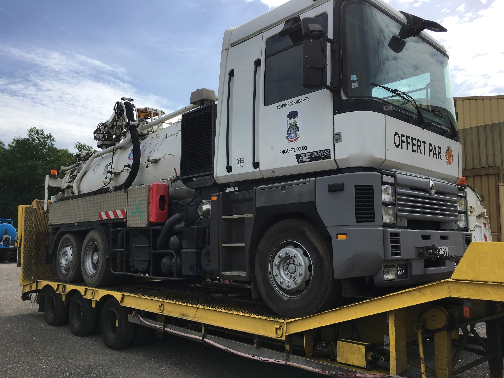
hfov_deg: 61.7
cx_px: 252
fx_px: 422
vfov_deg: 48.2
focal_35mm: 29
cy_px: 189
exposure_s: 1/1972
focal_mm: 4.15
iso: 25
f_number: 2.2
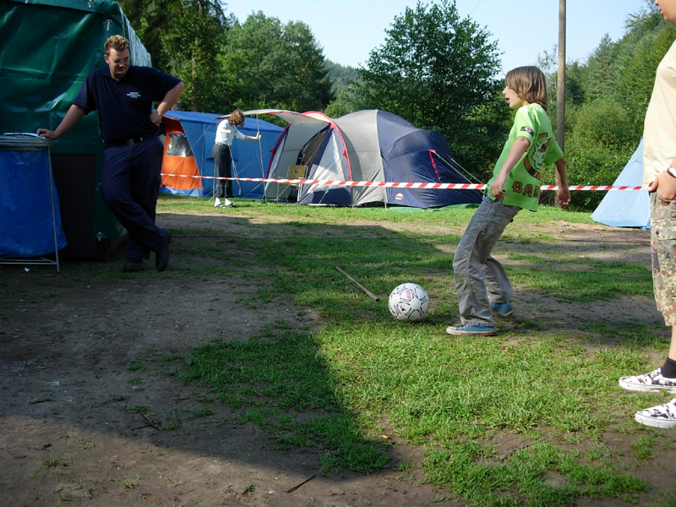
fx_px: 742
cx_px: 338
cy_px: 254
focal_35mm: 38
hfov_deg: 49.0
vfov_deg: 37.7
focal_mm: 7.8
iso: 64
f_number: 2.8
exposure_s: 1/609
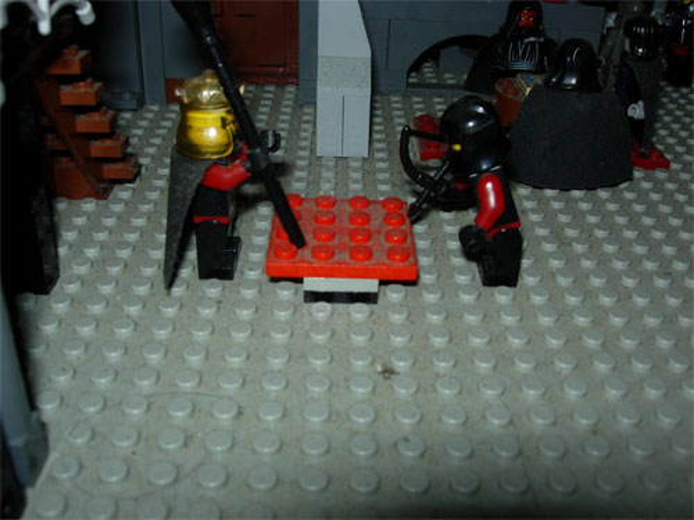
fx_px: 762
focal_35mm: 38
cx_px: 347
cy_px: 260
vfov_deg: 37.7
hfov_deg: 49.0
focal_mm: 7.8
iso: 79
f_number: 4.8
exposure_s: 1/64
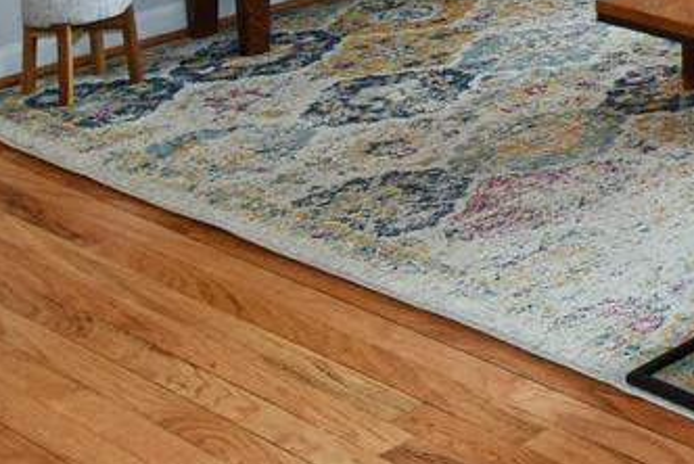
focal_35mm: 78
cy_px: -54
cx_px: 1267
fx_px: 1505
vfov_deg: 16.9
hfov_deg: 19.3
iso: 280
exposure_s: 1/60
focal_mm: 12
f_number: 4
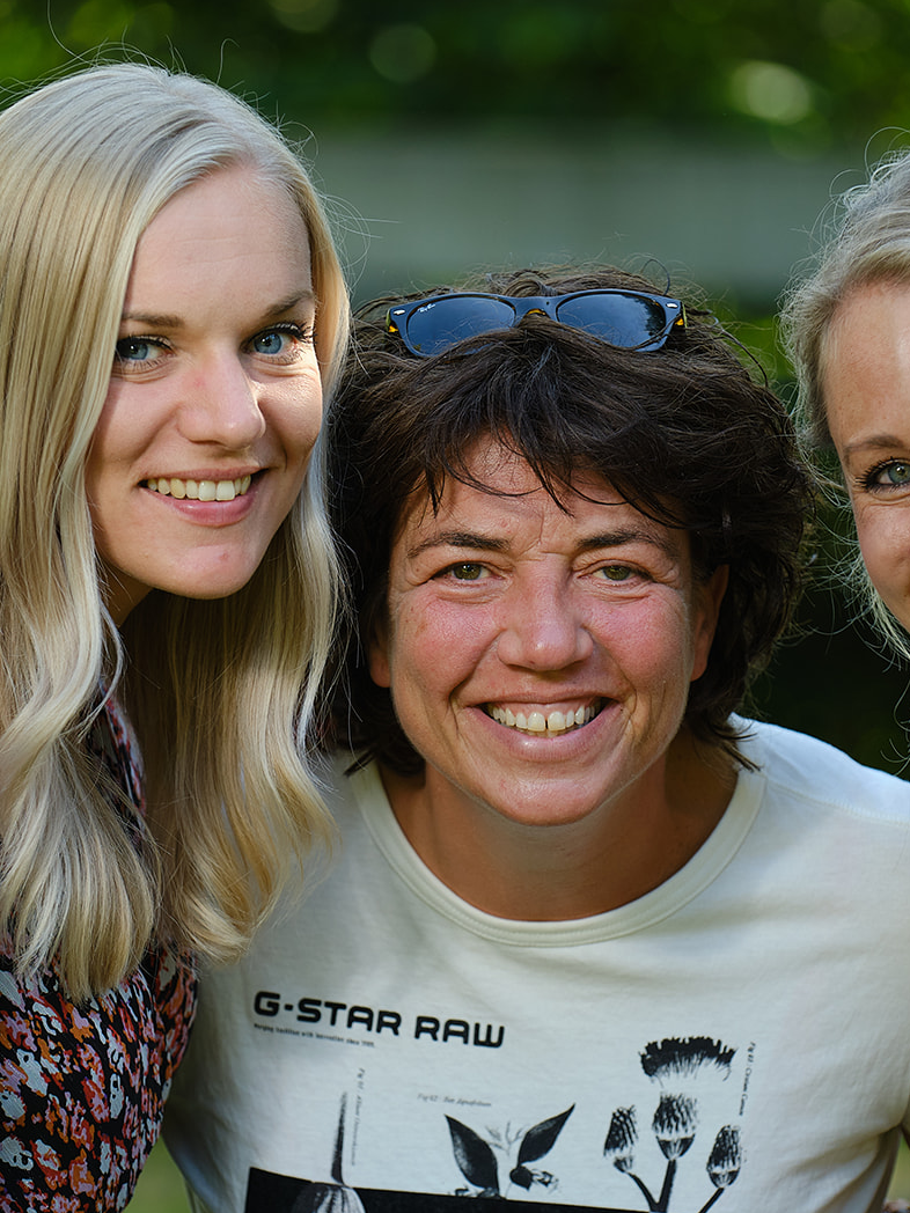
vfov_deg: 7.8
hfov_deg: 5.9
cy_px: 601
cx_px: 546
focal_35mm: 254
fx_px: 8903
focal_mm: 115
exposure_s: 1/250
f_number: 2.8
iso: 200
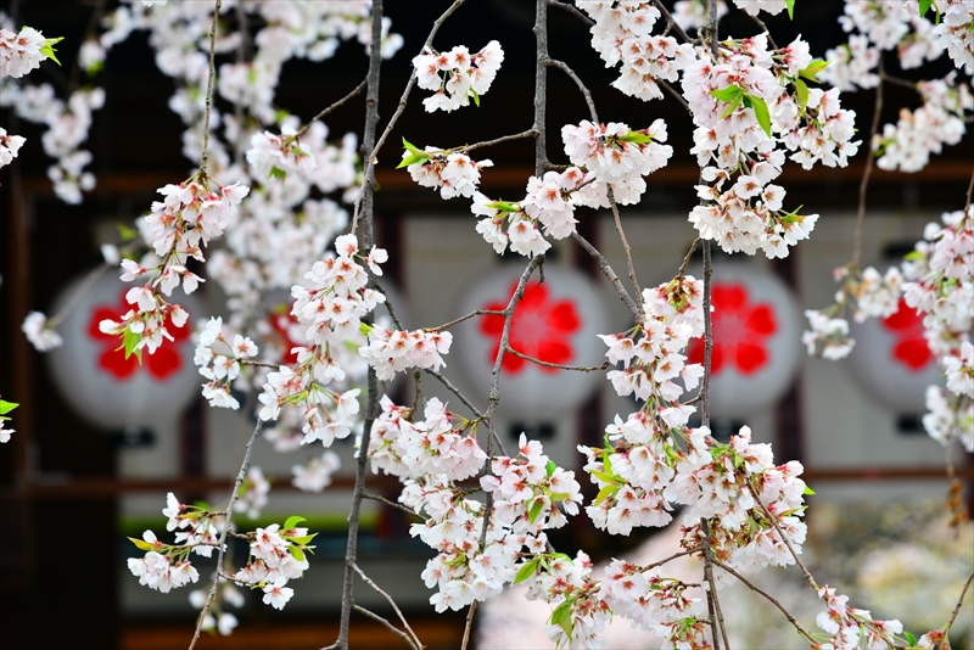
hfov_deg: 17.1
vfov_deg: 11.4
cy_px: 325
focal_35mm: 120
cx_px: 487
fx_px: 3248
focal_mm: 120
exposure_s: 1/200
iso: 400
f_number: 7.1
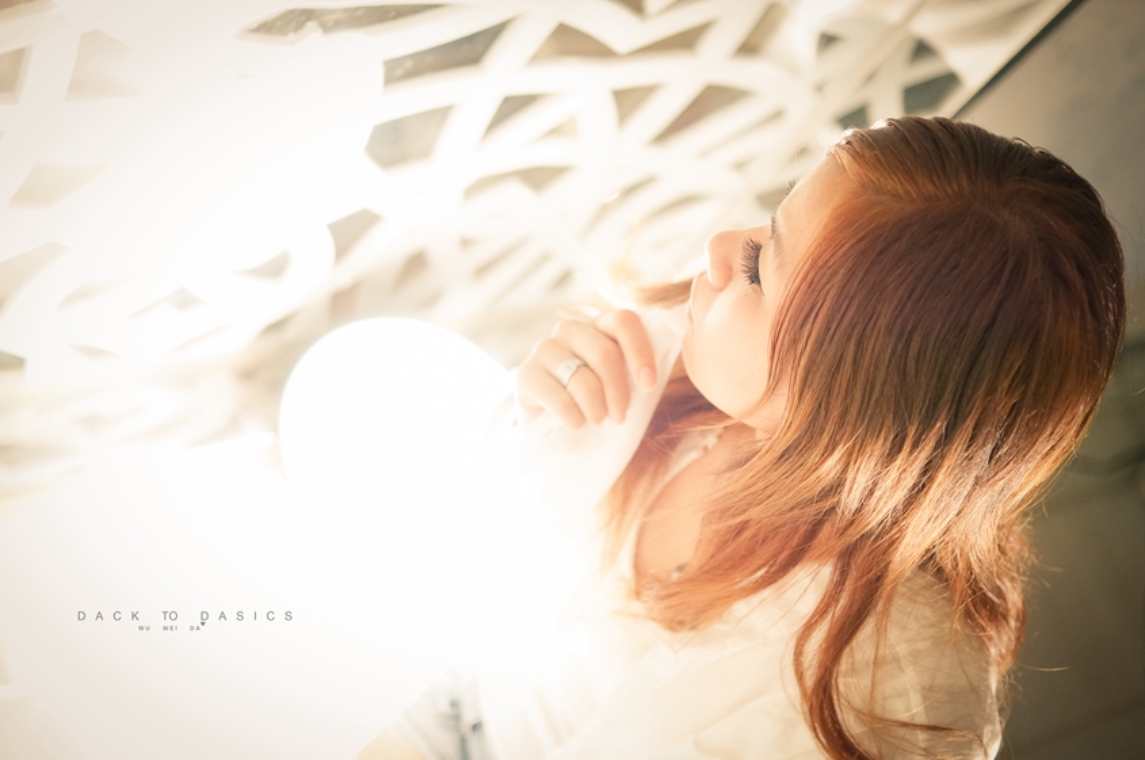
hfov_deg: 37.9
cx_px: 572
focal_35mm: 52
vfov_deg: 25.7
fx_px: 1668
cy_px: 380
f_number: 2
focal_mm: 35
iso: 800
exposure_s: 1/200
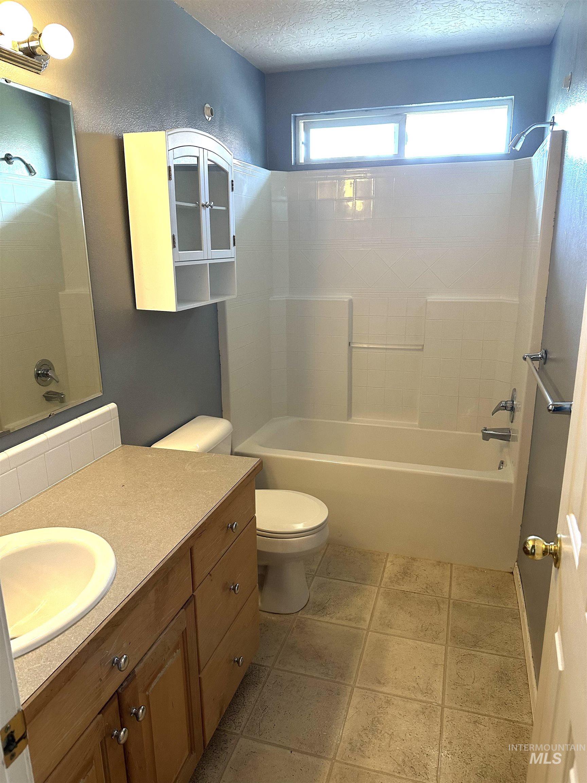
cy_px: 392
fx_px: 543
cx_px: 294
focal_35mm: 24
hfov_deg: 56.8
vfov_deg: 71.6
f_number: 1.78
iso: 250
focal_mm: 6.86
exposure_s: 1/60
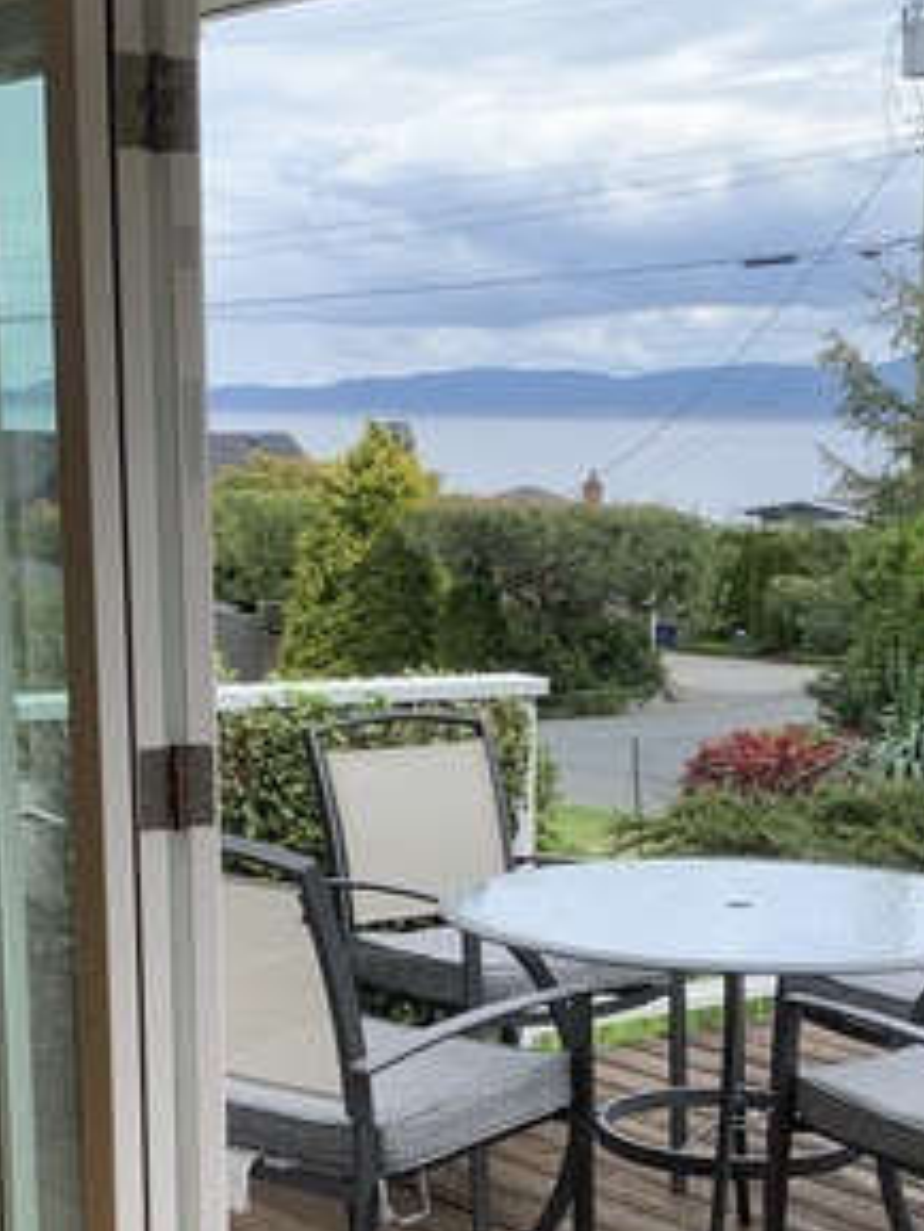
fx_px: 2454
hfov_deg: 21.3
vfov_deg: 27.5
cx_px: 575
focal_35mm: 69
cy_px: 1010
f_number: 1.8
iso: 25
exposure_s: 1/981
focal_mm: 4.25
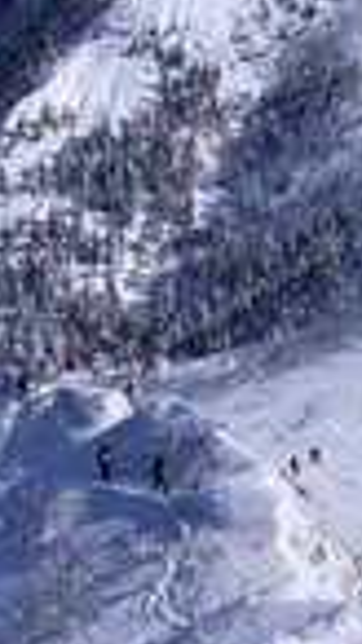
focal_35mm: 86
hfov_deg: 14.0
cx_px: 102
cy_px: 307
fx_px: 1469
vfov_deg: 24.7
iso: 200
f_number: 22
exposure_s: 1/500
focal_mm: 24
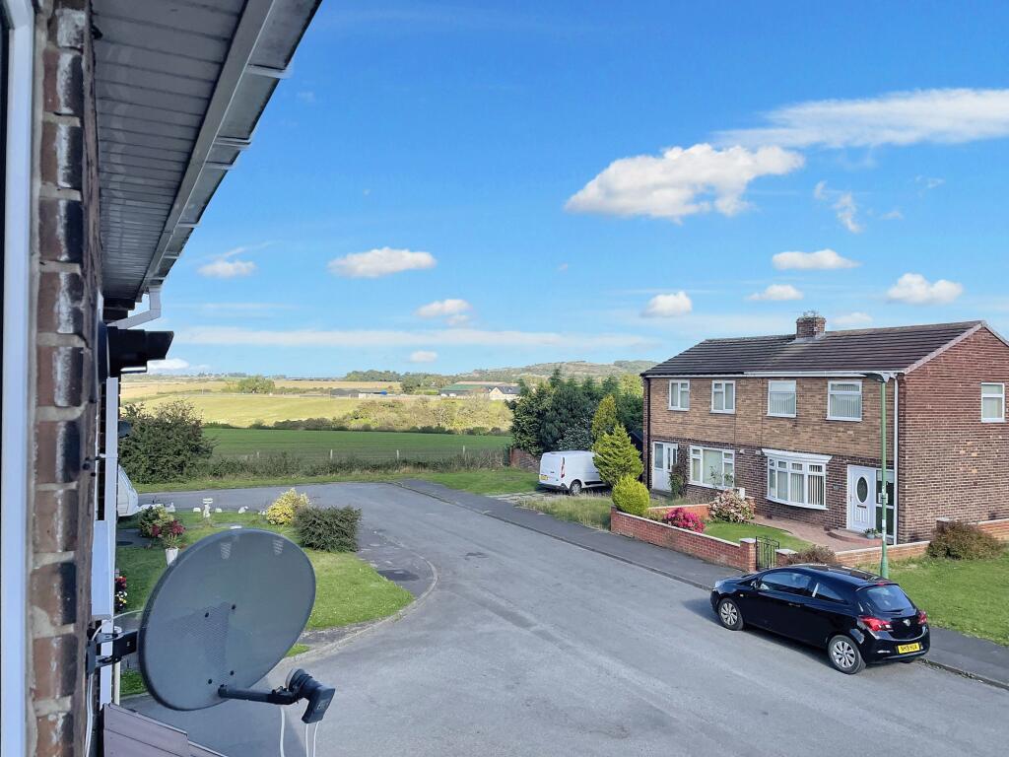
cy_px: 378
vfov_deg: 53.1
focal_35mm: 26
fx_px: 758
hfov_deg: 67.3
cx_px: 504
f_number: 1.6
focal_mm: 4.2
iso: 32
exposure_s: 1/3300
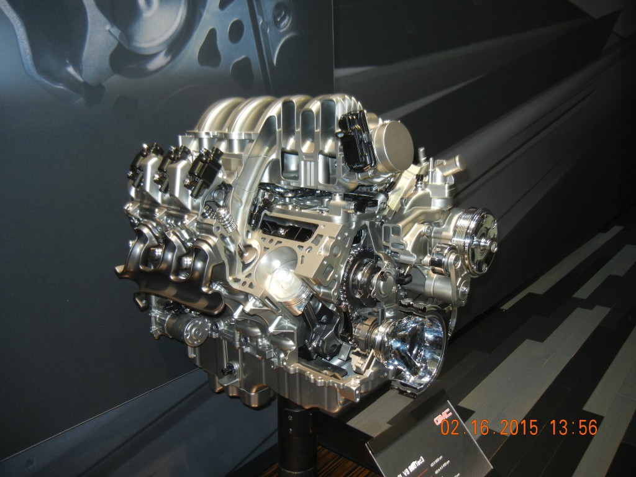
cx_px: 318
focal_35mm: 30
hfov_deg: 60.0
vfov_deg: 46.8
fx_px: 551
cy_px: 238
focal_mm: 5.4
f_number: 3.5
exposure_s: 1/30
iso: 200
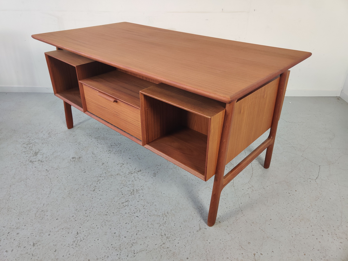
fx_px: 271
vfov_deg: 51.4
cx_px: 174
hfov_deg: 65.3
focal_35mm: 27
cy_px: 130
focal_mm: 4.75
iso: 160
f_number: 1.65
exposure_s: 1/100
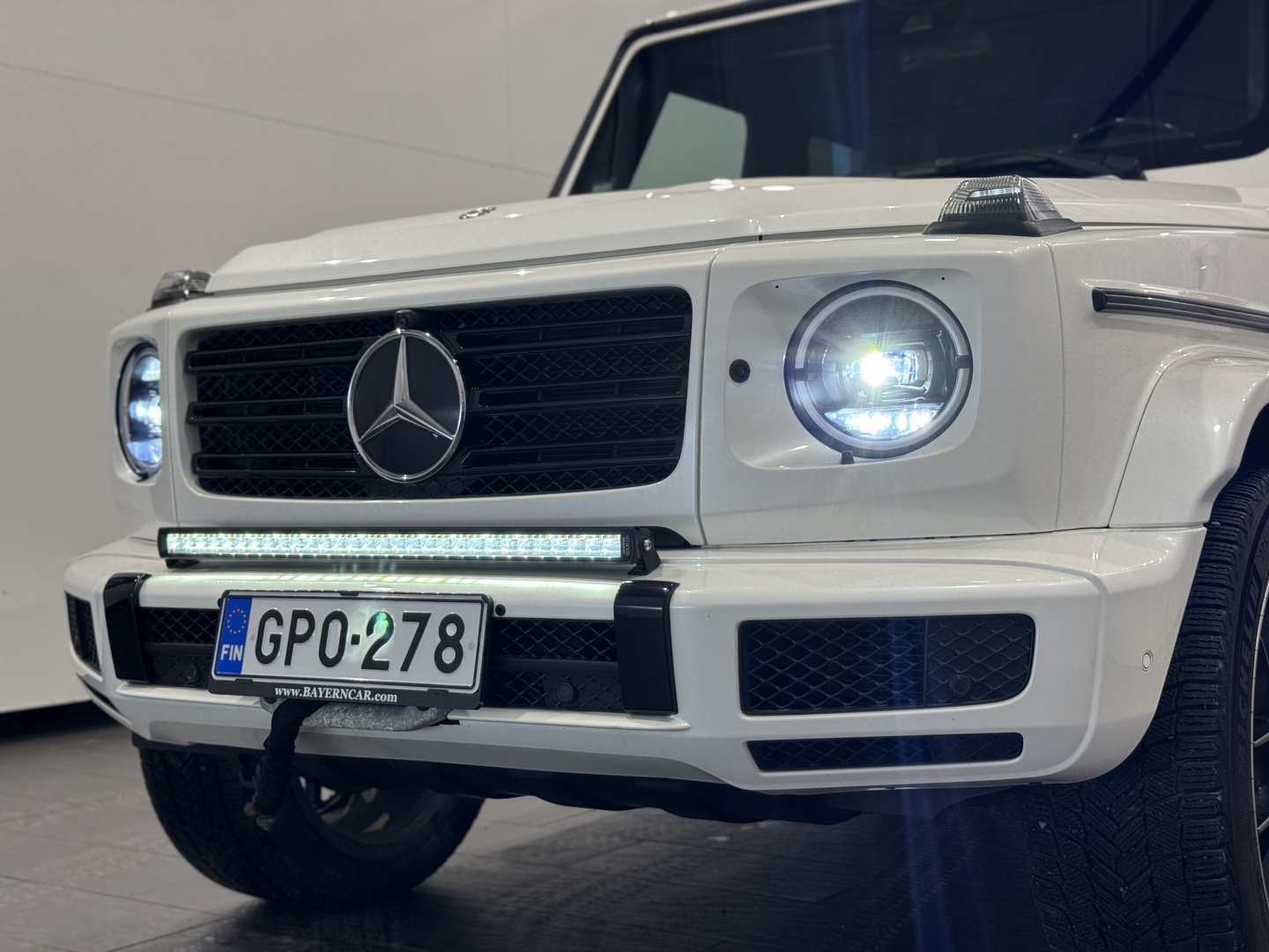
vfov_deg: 30.3
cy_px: 476
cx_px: 634
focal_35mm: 48
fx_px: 1760
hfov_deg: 39.7
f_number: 1.78
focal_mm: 6.76
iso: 50
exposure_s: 1/157
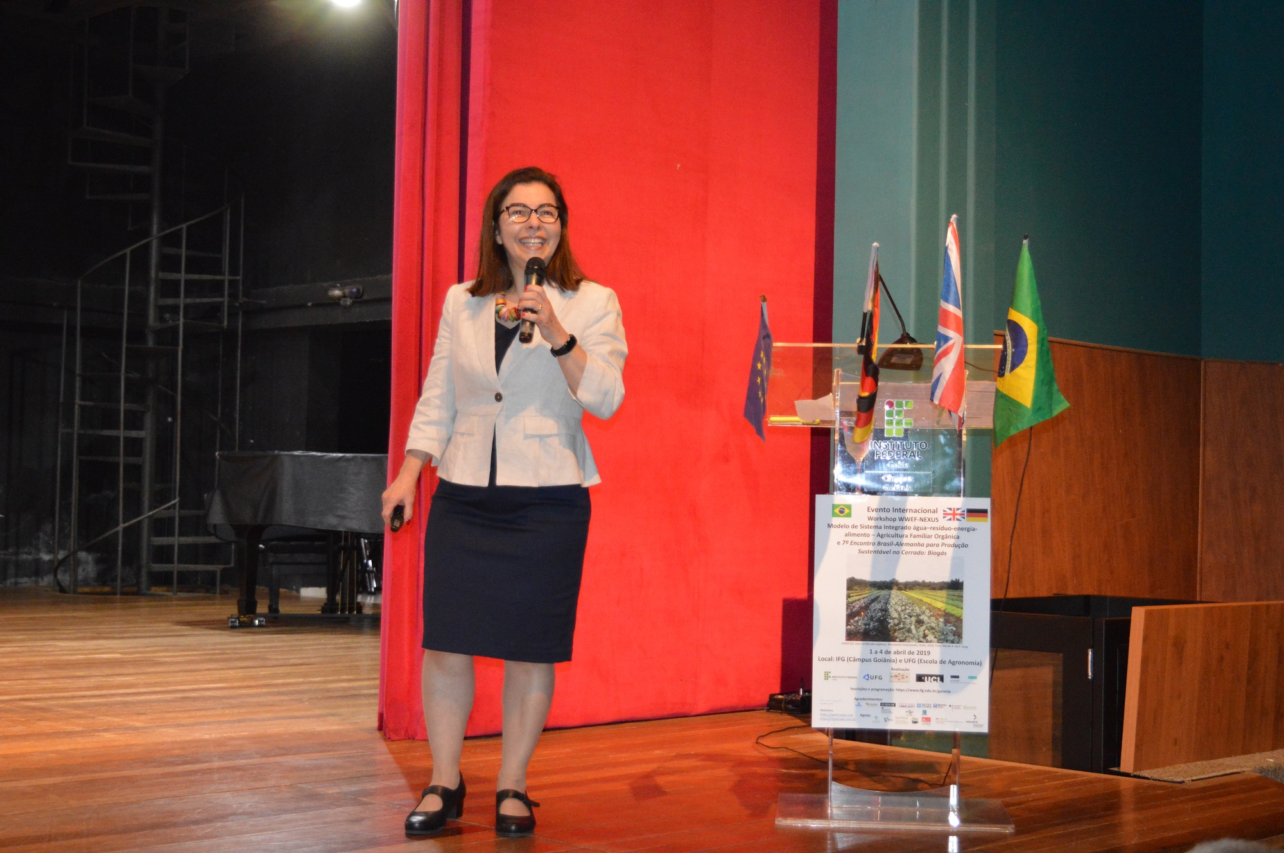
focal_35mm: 52
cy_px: 426
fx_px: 1870
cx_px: 642
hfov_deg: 37.9
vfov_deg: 25.7
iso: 3200
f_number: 4.5
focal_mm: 35
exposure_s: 1/60
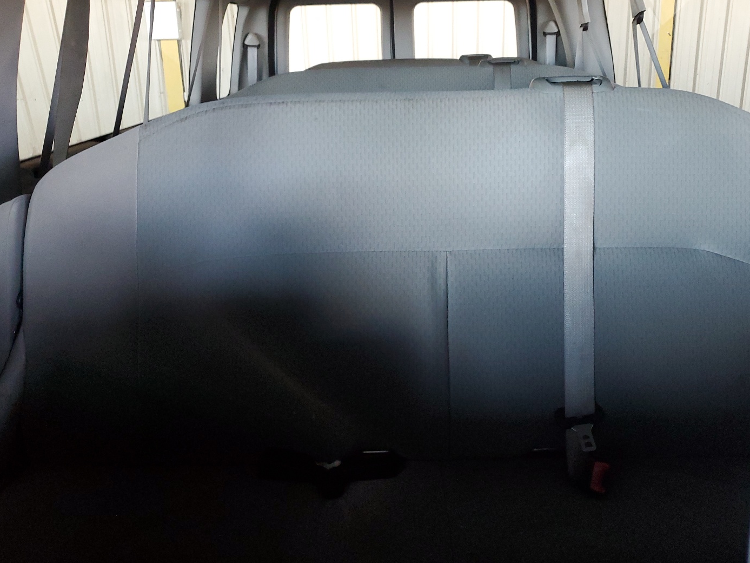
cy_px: 263
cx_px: 403
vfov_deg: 46.8
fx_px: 650
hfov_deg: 59.9
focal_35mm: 30
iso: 289
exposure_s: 1/30
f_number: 1.5
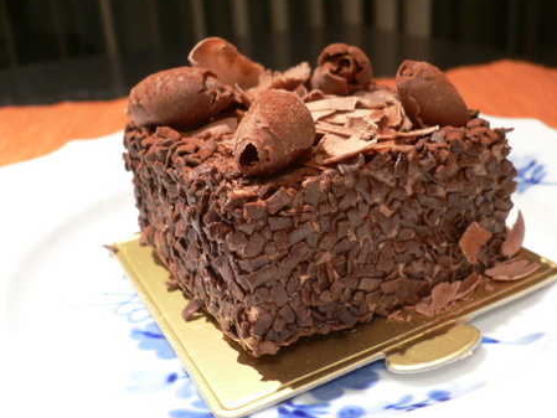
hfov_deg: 47.8
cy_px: 207
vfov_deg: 36.8
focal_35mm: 39
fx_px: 628
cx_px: 309
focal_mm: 5.8
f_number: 2.8
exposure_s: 1/10
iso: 100
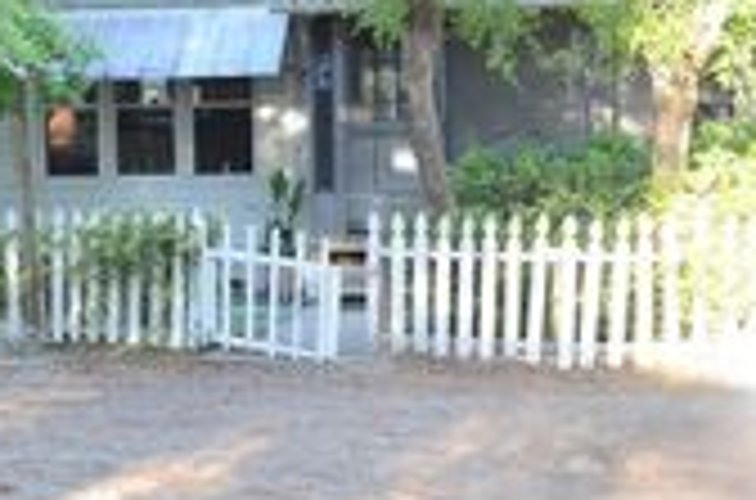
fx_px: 2241
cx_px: 202
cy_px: 218
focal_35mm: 107
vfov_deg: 12.7
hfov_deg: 19.0
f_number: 5
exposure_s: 1/100
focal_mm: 24
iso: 400
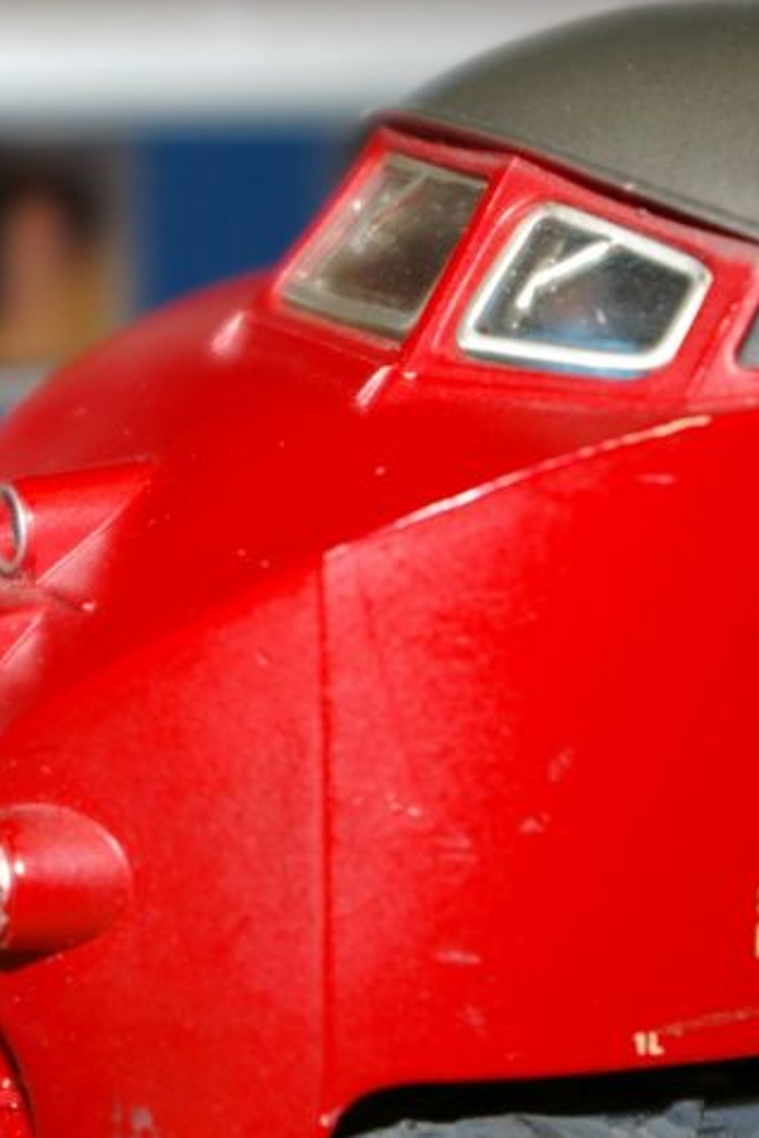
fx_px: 5600
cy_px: 579
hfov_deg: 7.7
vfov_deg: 11.6
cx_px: 150
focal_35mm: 177
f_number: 5.6
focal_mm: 55
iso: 200
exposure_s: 1/60
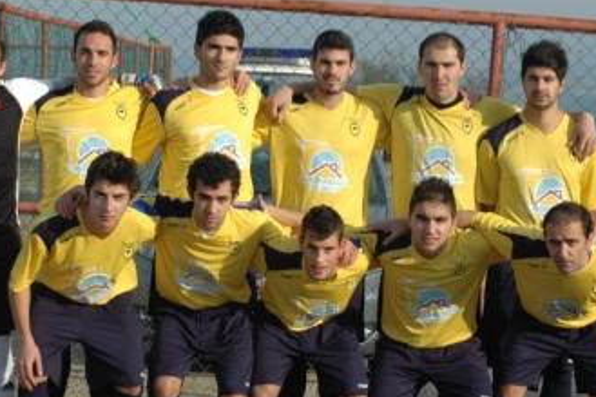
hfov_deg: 14.4
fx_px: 2366
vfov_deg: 9.6
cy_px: 236
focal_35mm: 143
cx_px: 295
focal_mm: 70
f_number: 10
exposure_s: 1/400
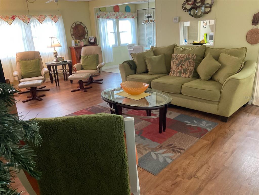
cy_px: 98
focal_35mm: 29
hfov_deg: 61.7
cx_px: 130
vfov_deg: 48.2
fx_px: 217
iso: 200
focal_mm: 3
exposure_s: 1/50
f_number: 1.8
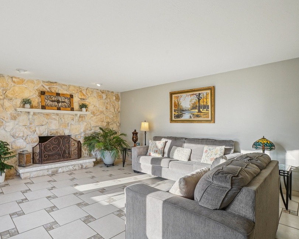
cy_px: 126
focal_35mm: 19
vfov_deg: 70.8
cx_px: 118
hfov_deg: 82.1
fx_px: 168
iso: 400
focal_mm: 16
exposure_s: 1/125
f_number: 8
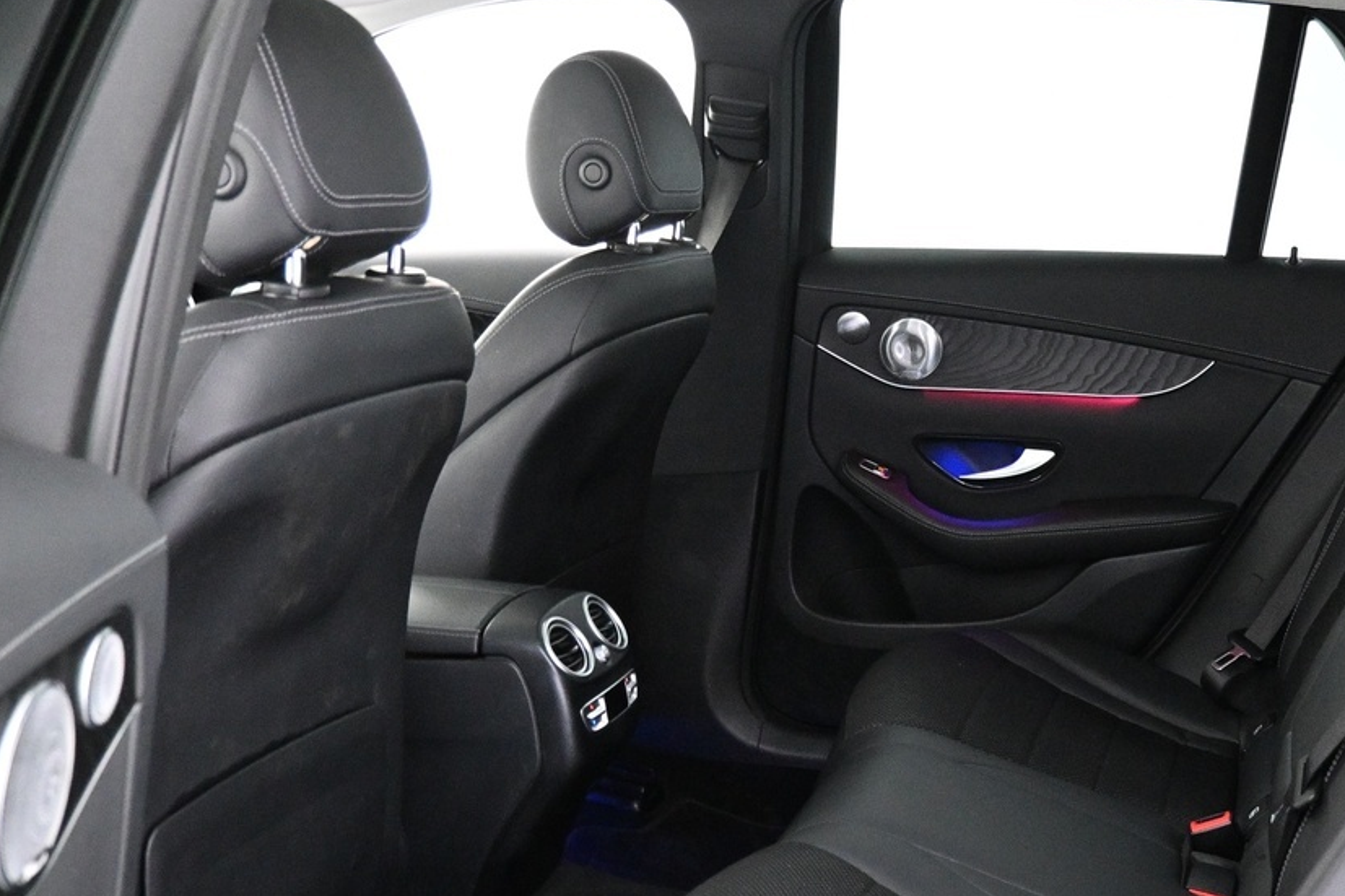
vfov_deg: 28.6
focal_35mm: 47
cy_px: 506
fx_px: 1756
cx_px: 833
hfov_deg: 41.6
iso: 4000
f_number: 3.5
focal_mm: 16
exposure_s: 1/20
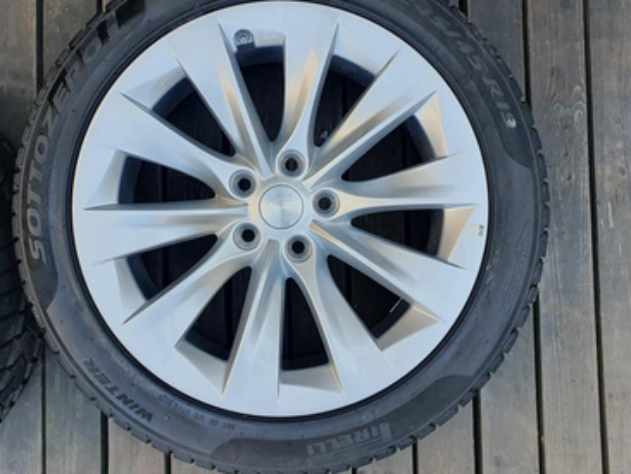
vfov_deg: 44.1
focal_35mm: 32
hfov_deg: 56.7
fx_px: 584
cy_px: 210
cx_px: 288
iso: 50
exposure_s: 1/220
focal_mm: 4.32
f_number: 2.4
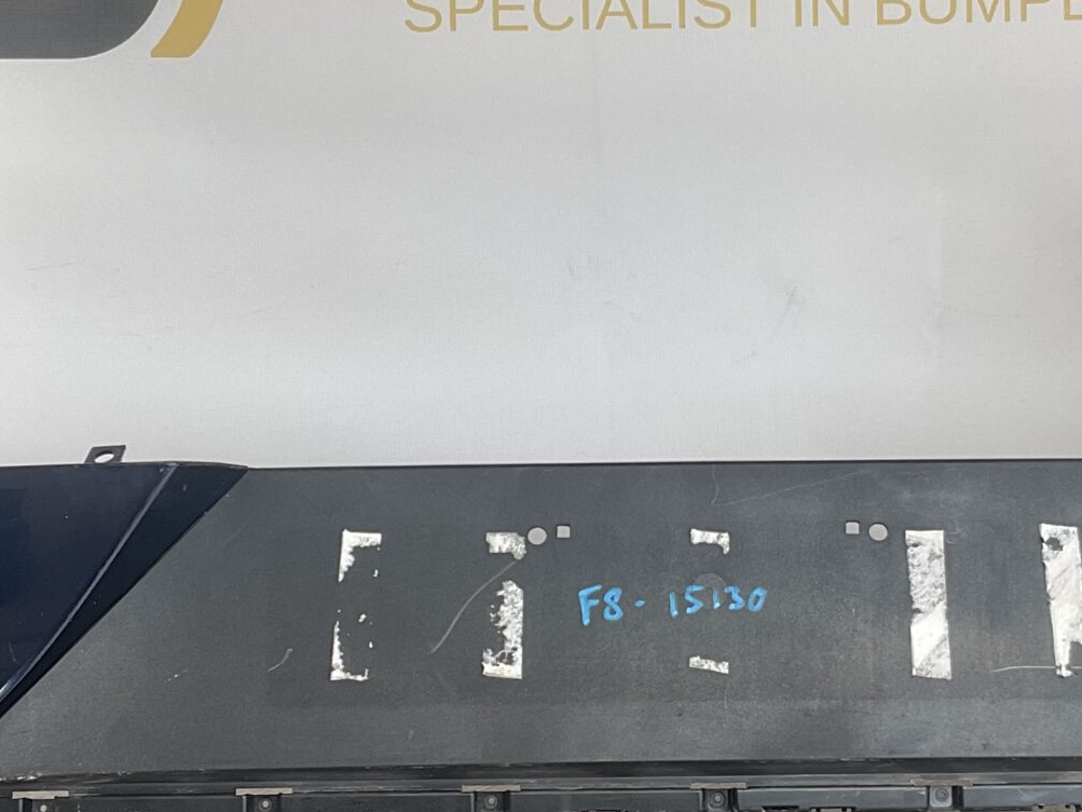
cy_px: 455
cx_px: 681
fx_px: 2313
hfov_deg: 26.2
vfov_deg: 19.9
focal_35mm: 74
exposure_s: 1/120
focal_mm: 3
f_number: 1.8
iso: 20
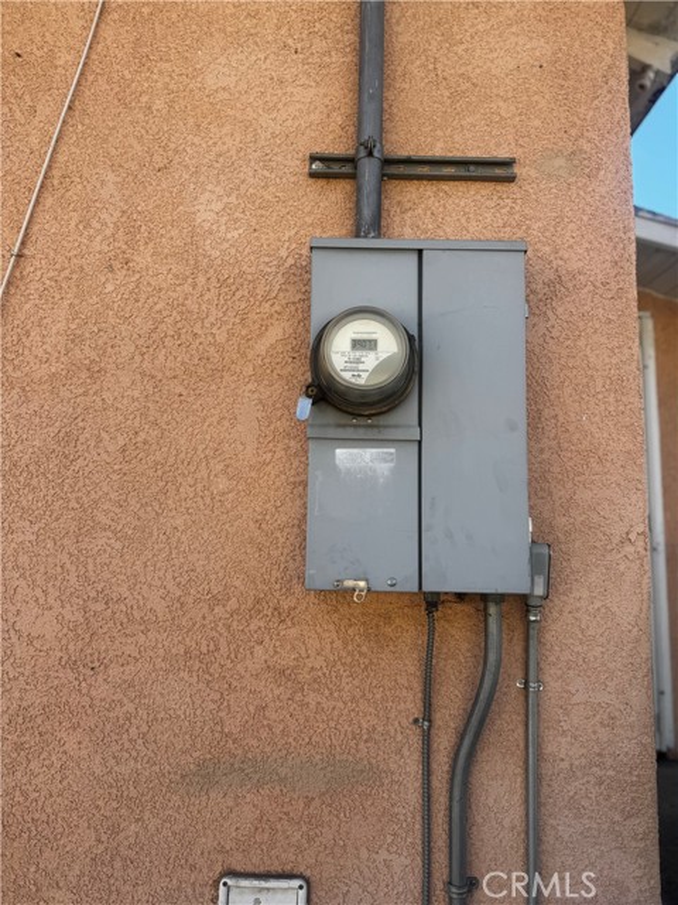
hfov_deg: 56.8
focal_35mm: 24
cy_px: 452
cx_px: 339
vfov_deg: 71.6
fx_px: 627
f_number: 1.78
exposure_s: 1/1923
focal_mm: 6.76
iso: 80
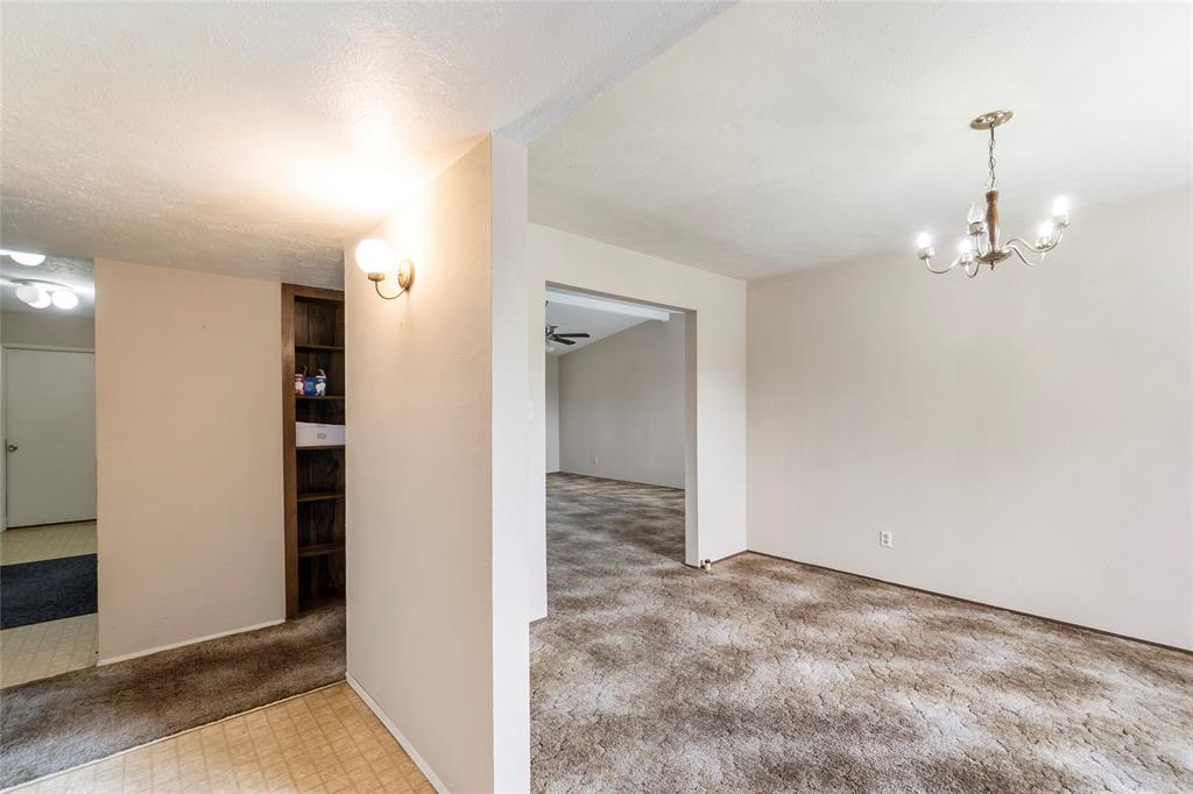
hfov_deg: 100.4
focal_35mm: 15
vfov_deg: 77.3
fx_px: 497
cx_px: 596
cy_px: 397
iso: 100
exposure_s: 1/6
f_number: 8
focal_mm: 10
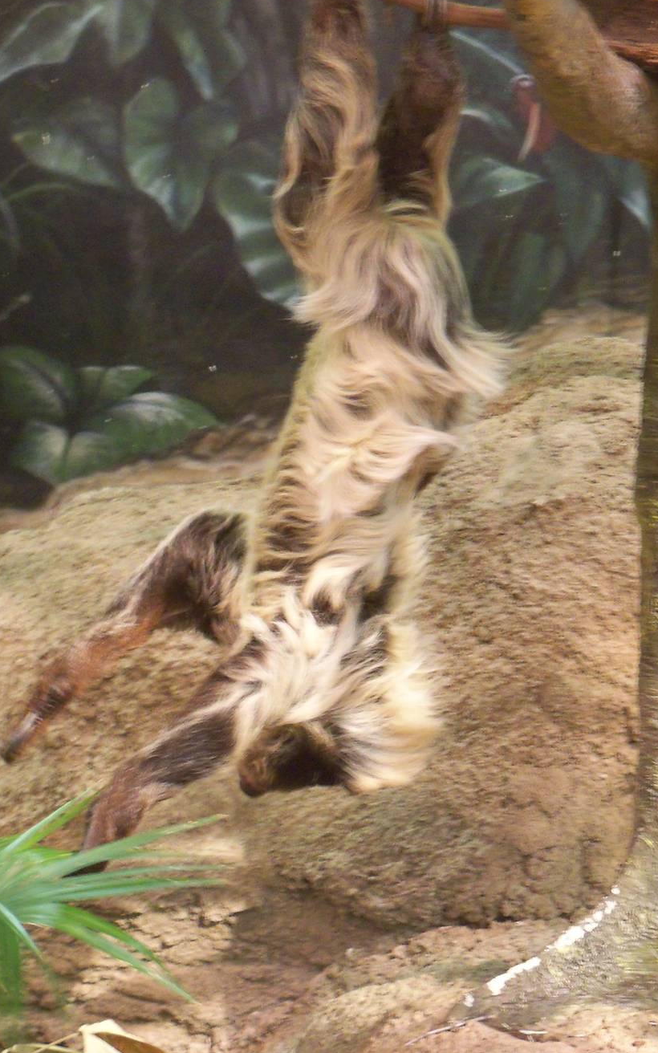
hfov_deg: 9.6
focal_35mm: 137
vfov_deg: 15.2
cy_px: 438
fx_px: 3931
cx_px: 338
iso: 400
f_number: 4.2
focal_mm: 18.8
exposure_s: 1/4
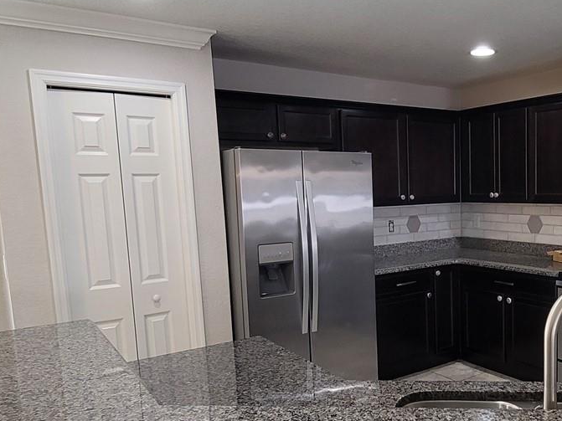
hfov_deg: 54.9
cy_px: 254
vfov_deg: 45.2
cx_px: 436
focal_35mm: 31
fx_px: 503
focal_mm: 2.2
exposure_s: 1/60
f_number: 2.2
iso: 250
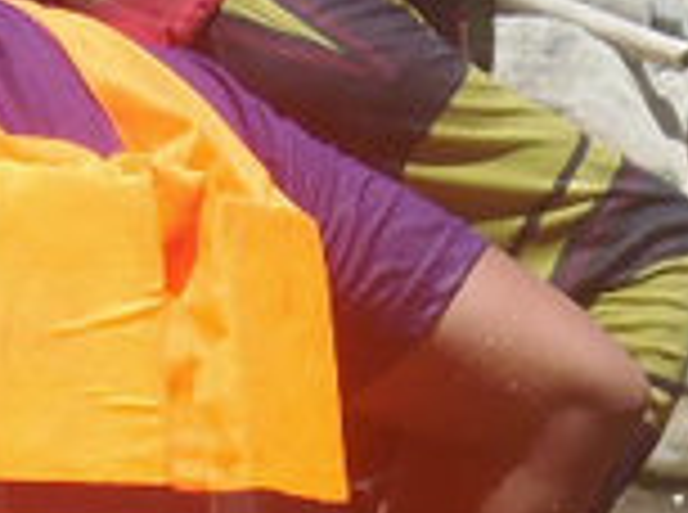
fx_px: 8387
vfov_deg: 3.5
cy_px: 891
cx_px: 265
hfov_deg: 4.7
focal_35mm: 423
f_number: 4
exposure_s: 1/500
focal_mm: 11.7
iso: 64
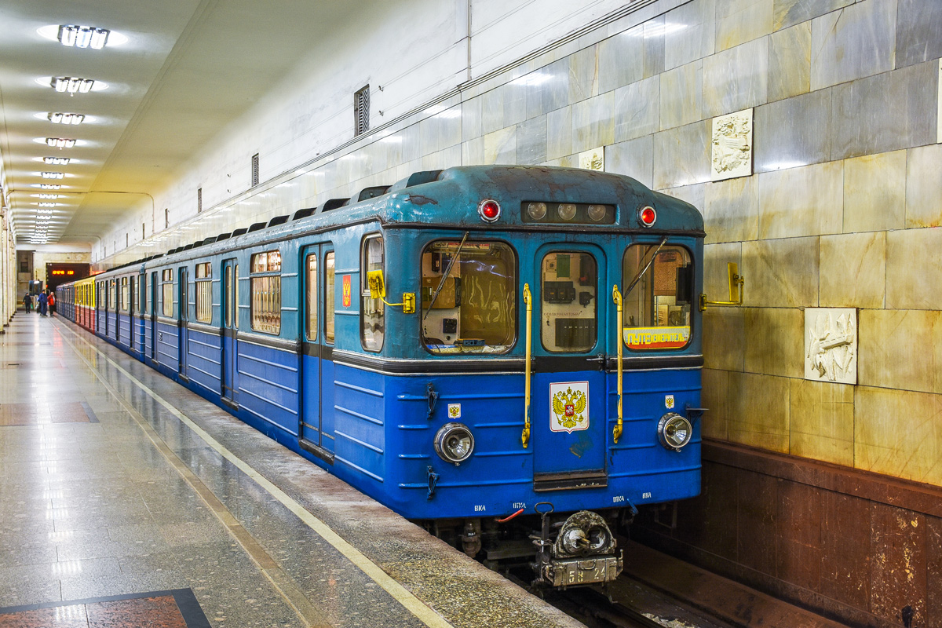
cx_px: 471
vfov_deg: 34.2
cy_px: 314
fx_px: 1020
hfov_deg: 49.6
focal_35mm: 39
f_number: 4
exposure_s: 1/15
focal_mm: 26
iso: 320
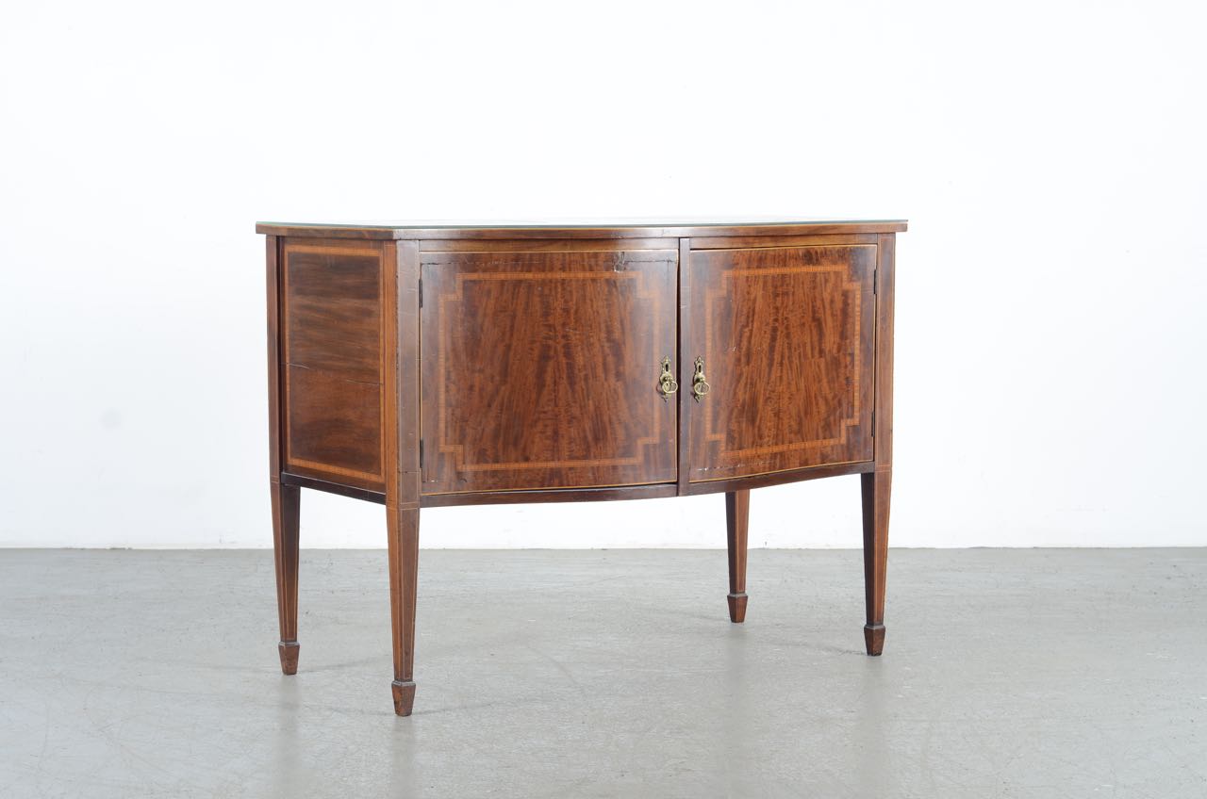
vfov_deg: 18.1
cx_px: 604
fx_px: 2510
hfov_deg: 27.0
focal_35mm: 75
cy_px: 400
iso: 100
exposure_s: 1/125
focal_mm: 50
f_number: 6.3
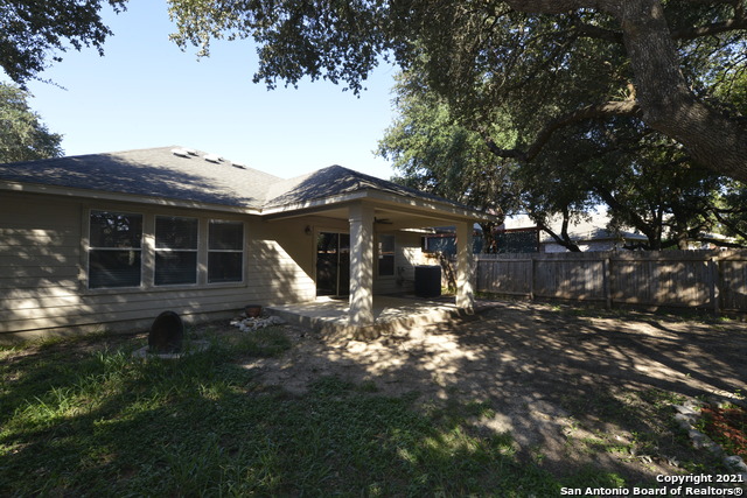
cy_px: 249
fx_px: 353
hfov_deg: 93.3
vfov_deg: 70.5
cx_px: 374
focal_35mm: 17
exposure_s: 1/250
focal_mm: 17
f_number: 11
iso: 1000
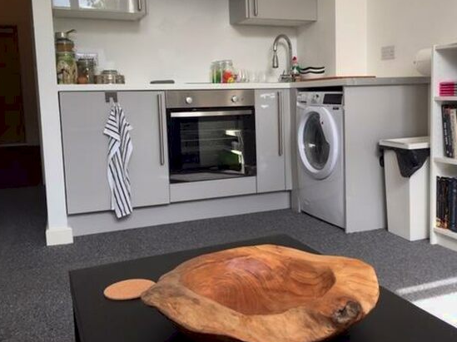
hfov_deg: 49.7
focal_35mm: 37
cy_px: 154
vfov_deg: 38.6
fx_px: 488
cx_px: 282
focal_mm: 4.15
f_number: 2.2
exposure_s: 1/100
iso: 40
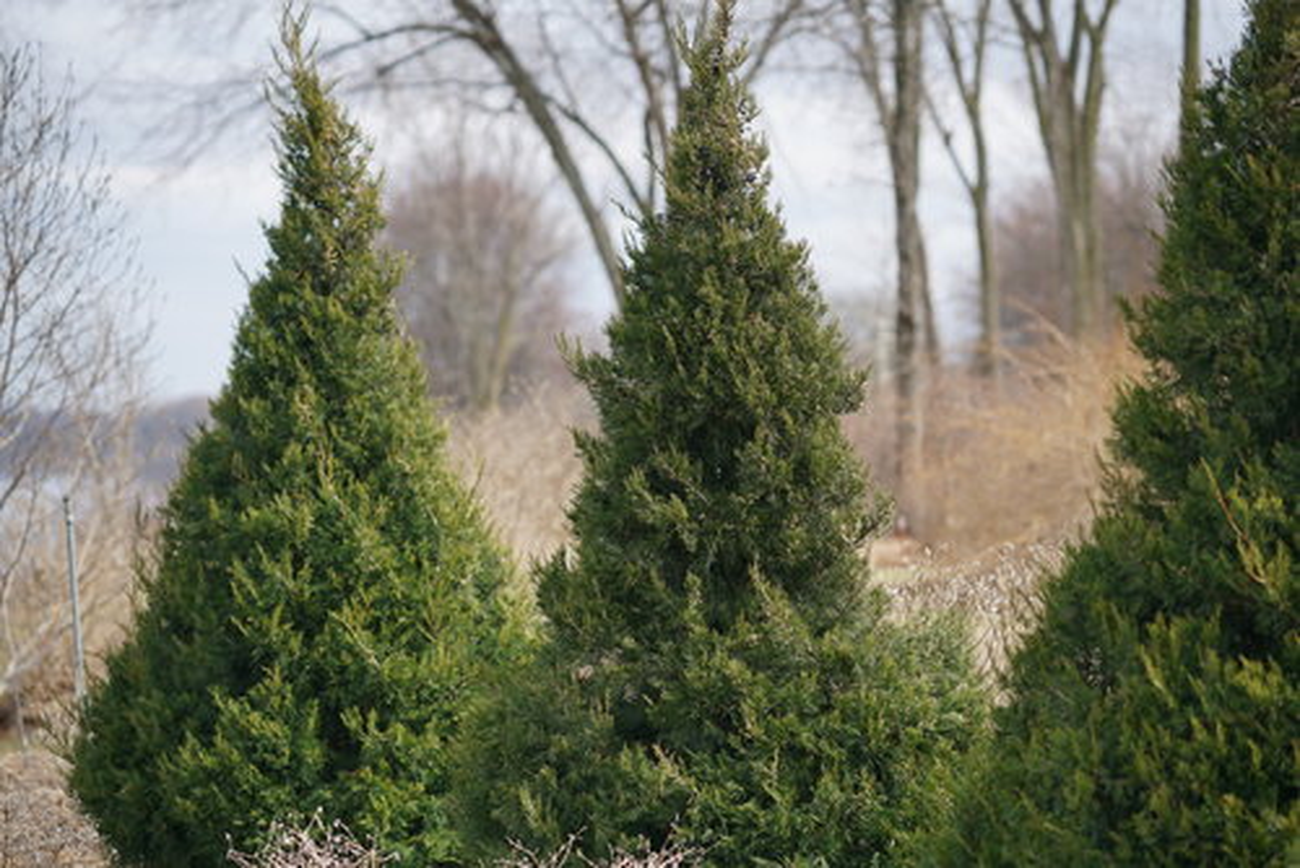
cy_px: 434
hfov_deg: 23.9
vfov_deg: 16.1
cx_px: 650
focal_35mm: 85
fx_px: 3071
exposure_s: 1/1600
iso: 100
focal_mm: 85
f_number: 2
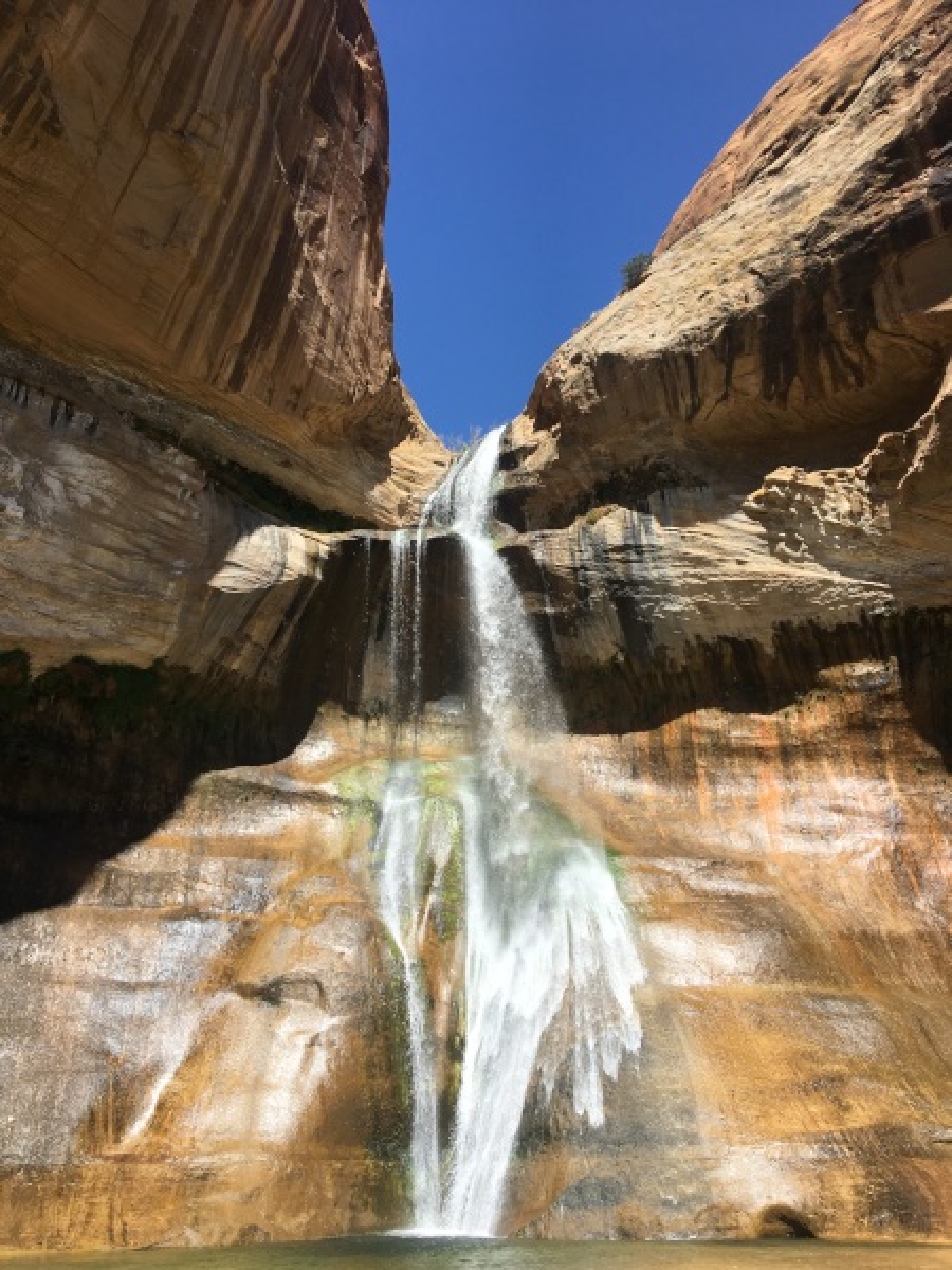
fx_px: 1063
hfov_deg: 48.2
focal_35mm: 29
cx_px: 476
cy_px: 635
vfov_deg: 61.7
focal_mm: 4.15
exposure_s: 1/1451
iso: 25
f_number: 2.2
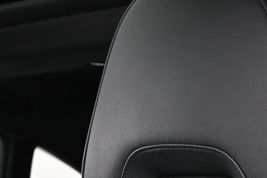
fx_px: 744
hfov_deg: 20.2
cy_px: 186
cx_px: 196
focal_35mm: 100
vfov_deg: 13.4
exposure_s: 1/13
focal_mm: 25
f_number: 4.2
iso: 1600
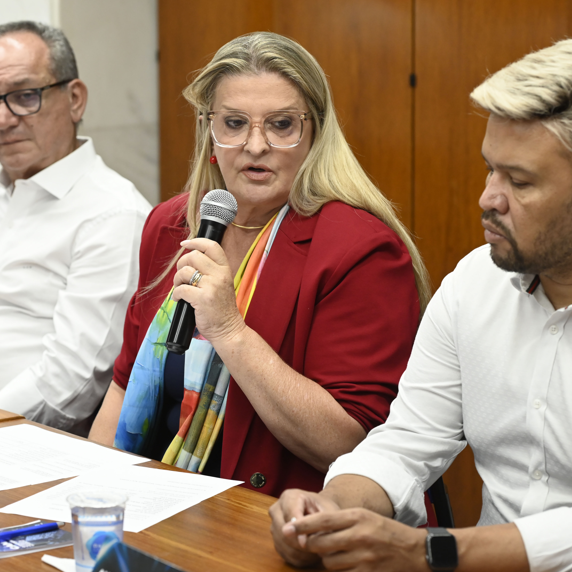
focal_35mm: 131
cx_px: 195
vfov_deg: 13.3
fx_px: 2449
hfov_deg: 13.3
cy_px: 287
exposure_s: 1/200
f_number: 5
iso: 2000
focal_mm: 102
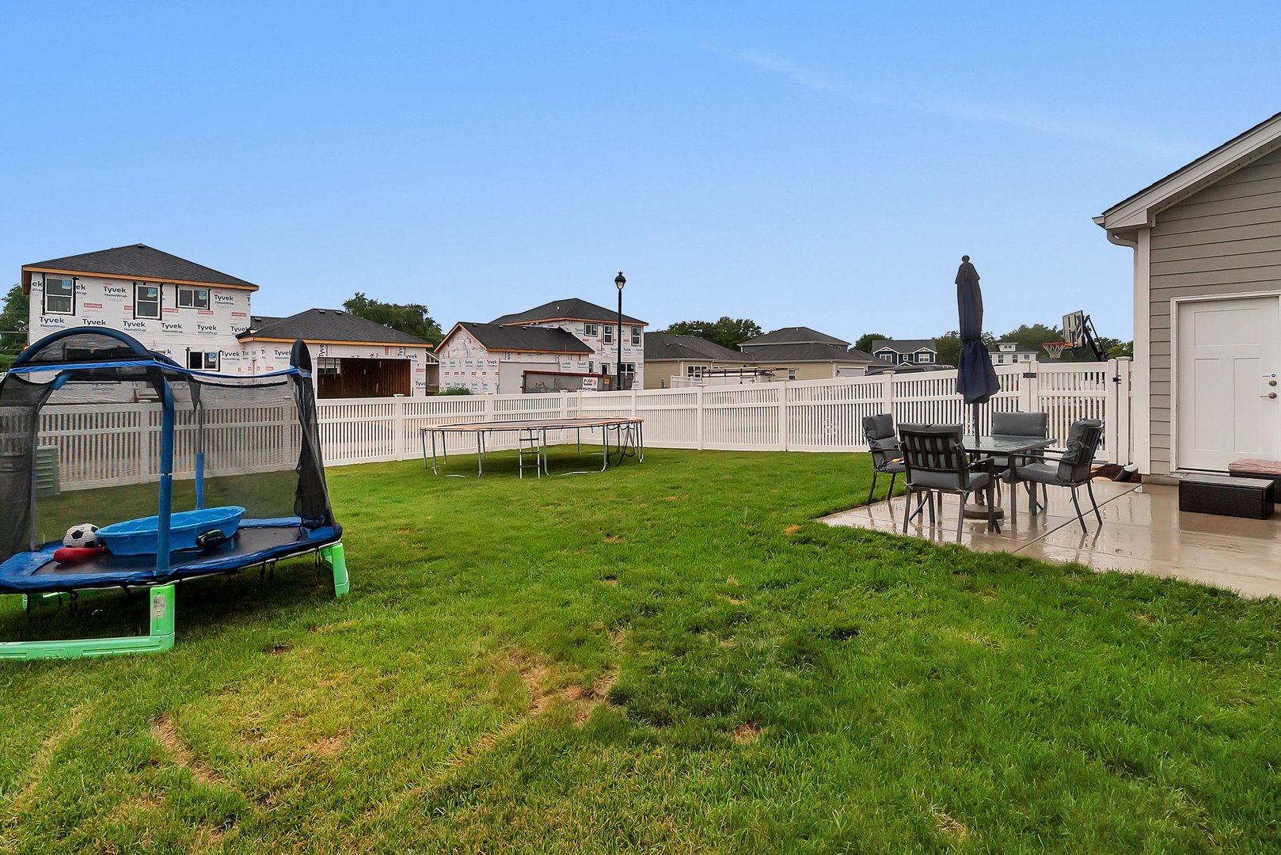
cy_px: 428
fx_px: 570
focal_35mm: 16
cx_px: 640
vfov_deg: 73.8
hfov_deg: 96.7
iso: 800
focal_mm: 16
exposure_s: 1/400
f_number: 11
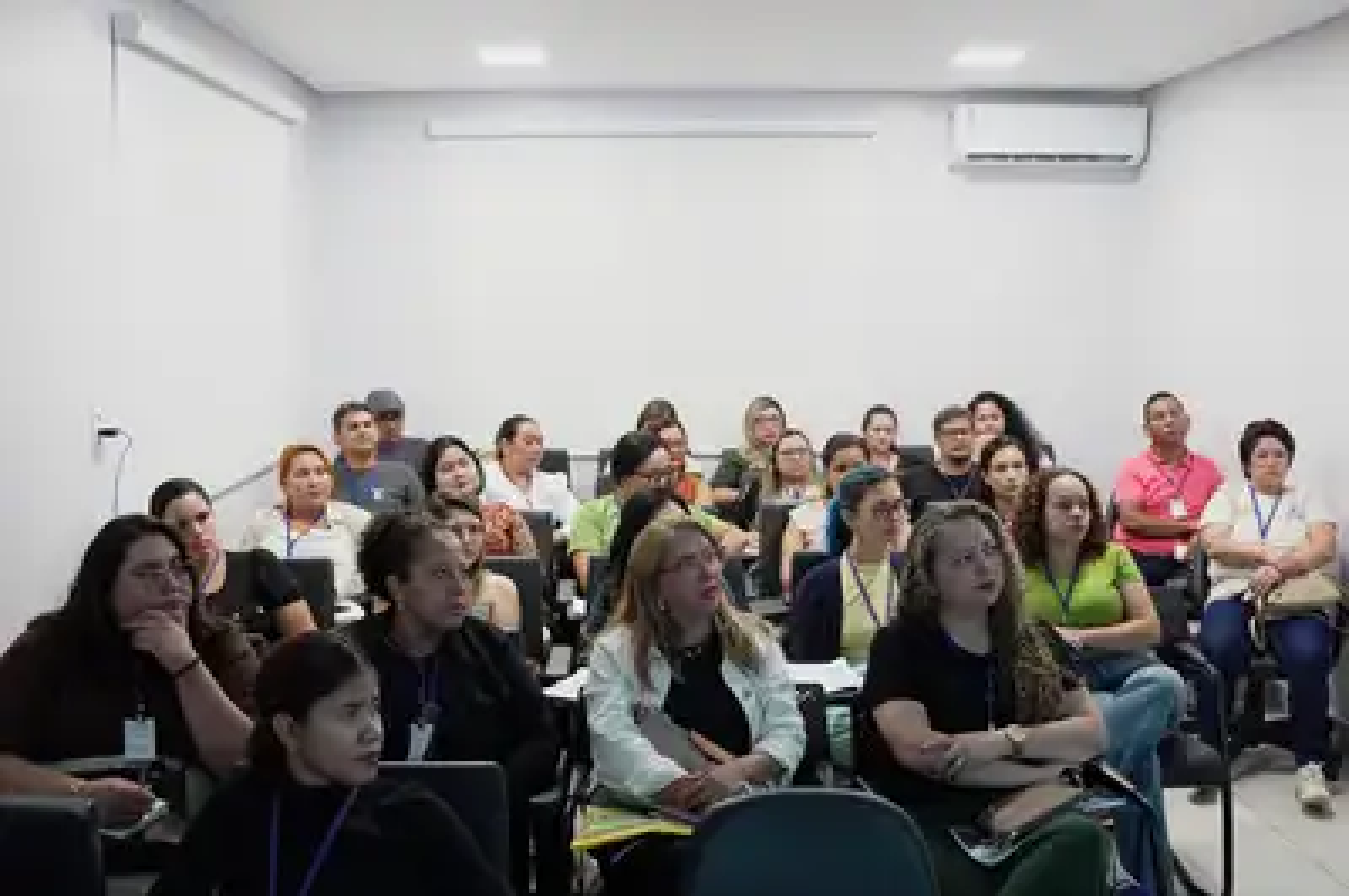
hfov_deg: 53.2
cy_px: 448
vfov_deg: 36.8
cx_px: 674
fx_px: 1348
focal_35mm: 36
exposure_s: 1/125
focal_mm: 24
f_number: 2.8
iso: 1600
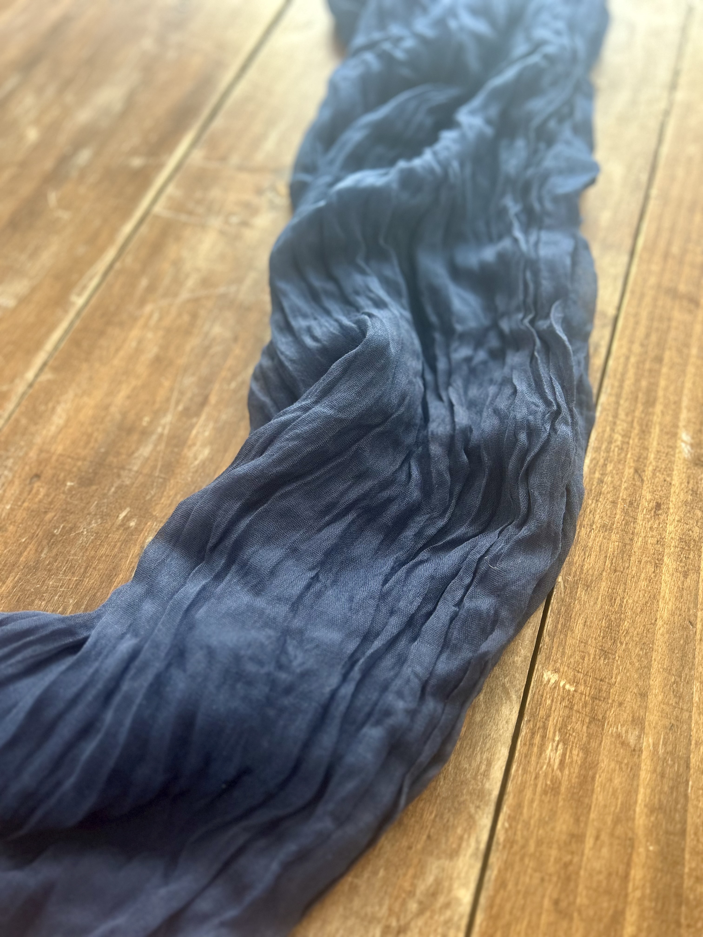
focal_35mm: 26
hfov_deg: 53.1
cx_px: 352
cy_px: 468
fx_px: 704
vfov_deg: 67.3
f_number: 1.5
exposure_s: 1/80
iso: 125
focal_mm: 5.7
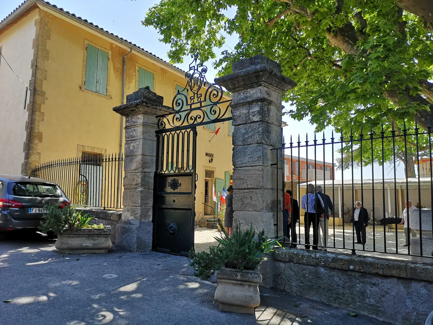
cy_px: 162
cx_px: 216
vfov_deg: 51.4
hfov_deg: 65.3
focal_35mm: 27
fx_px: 338
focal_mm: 5.58
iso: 50
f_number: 1.8
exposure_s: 1/692
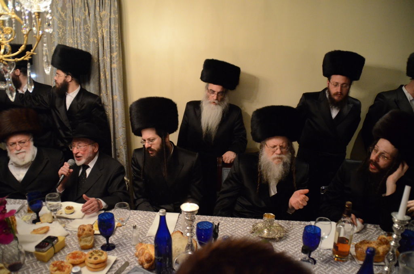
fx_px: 1170
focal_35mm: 102
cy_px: 137
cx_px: 207
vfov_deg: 13.4
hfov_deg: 20.1
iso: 4000
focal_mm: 68
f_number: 5.6
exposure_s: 1/200
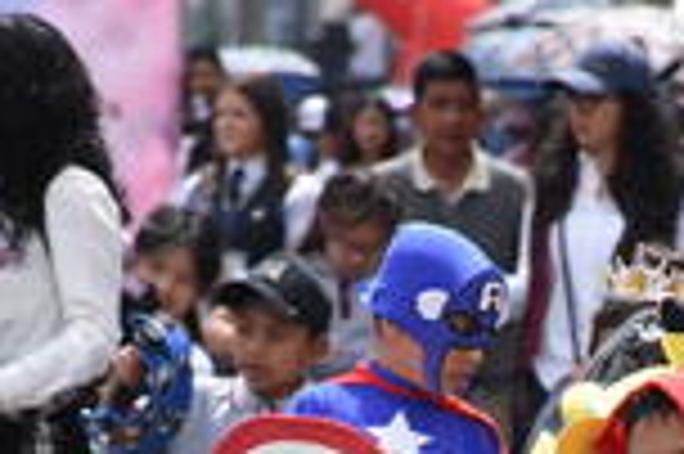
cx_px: 616
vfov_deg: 2.0
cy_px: 710
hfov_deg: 3.0
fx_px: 13134
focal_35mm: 692
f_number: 5.6
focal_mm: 140
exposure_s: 1/3200
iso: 1000
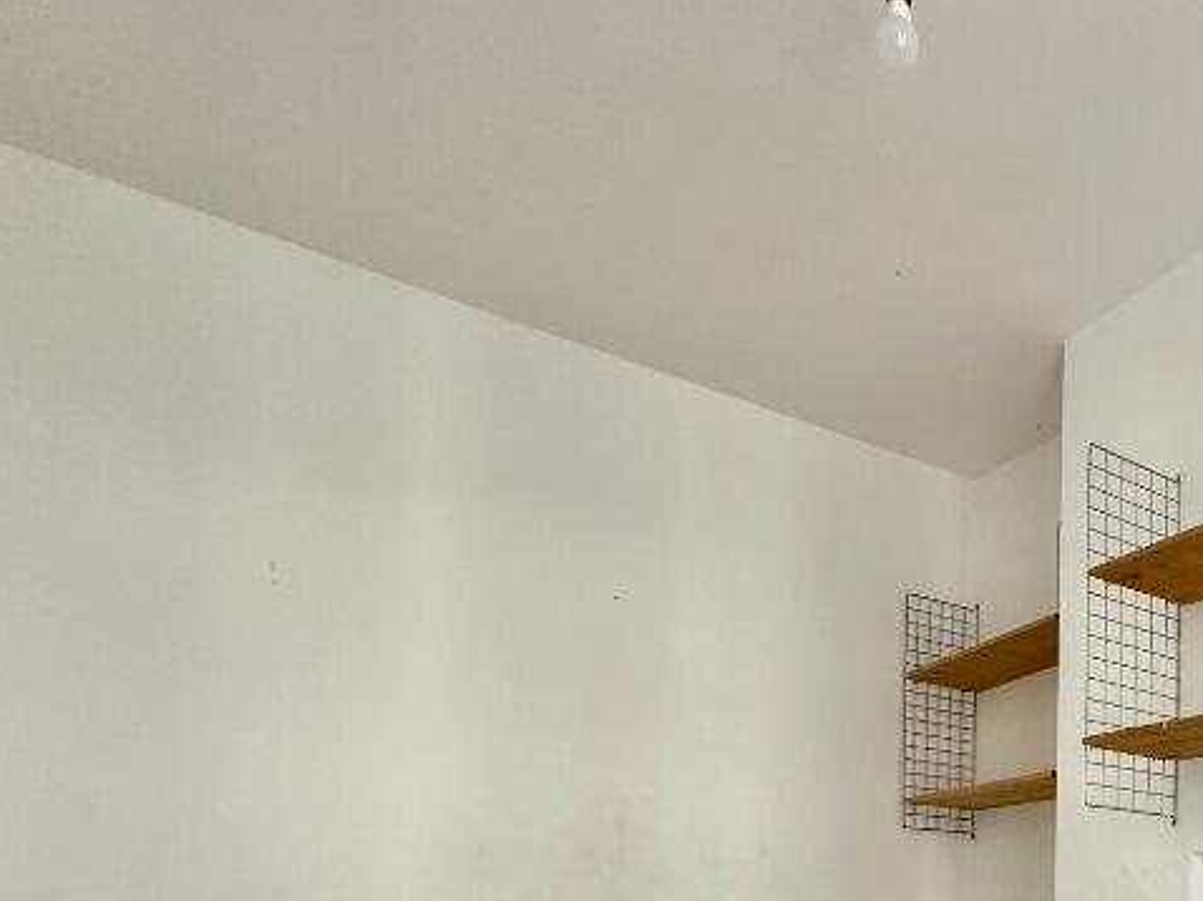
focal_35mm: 30
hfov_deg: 51.7
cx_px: 1117
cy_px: 944
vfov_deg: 39.8
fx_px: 1042
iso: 160
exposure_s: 1/99
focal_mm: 2.22
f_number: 2.2
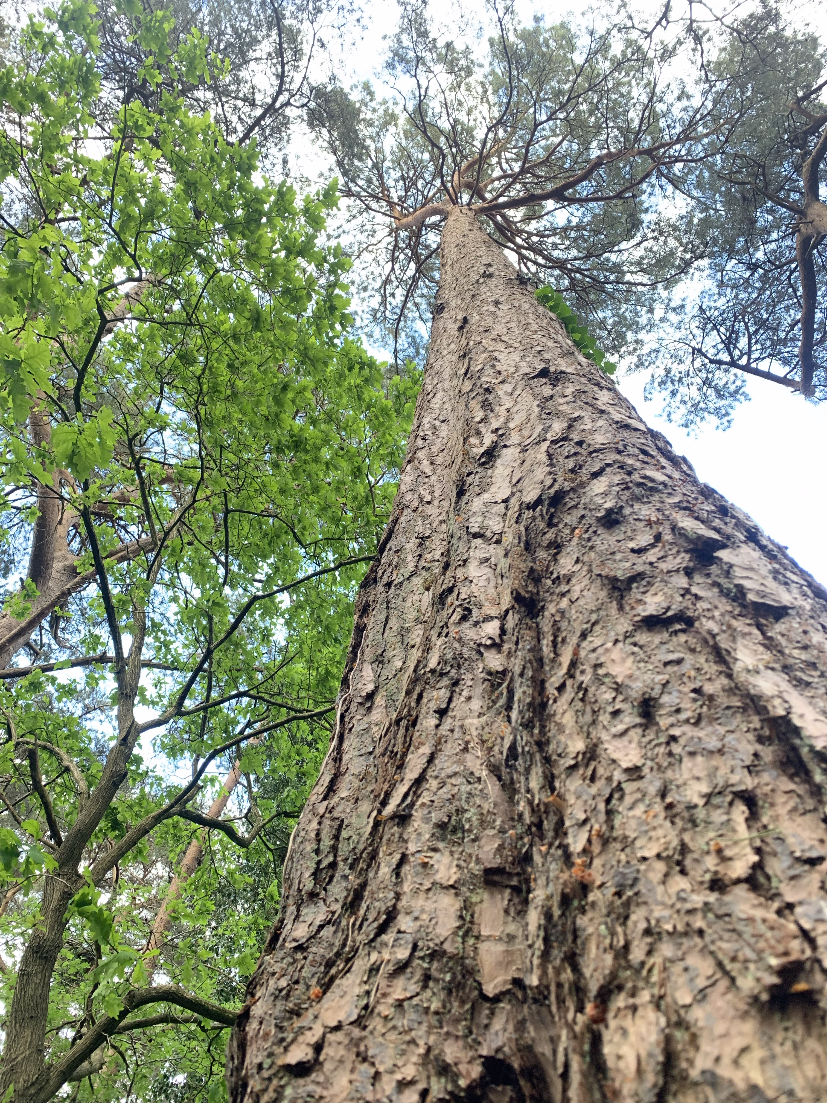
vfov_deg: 67.3
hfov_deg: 53.1
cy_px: 552
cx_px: 414
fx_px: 828
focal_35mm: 26
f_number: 1.8
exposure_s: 1/96
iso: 100
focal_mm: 4.25
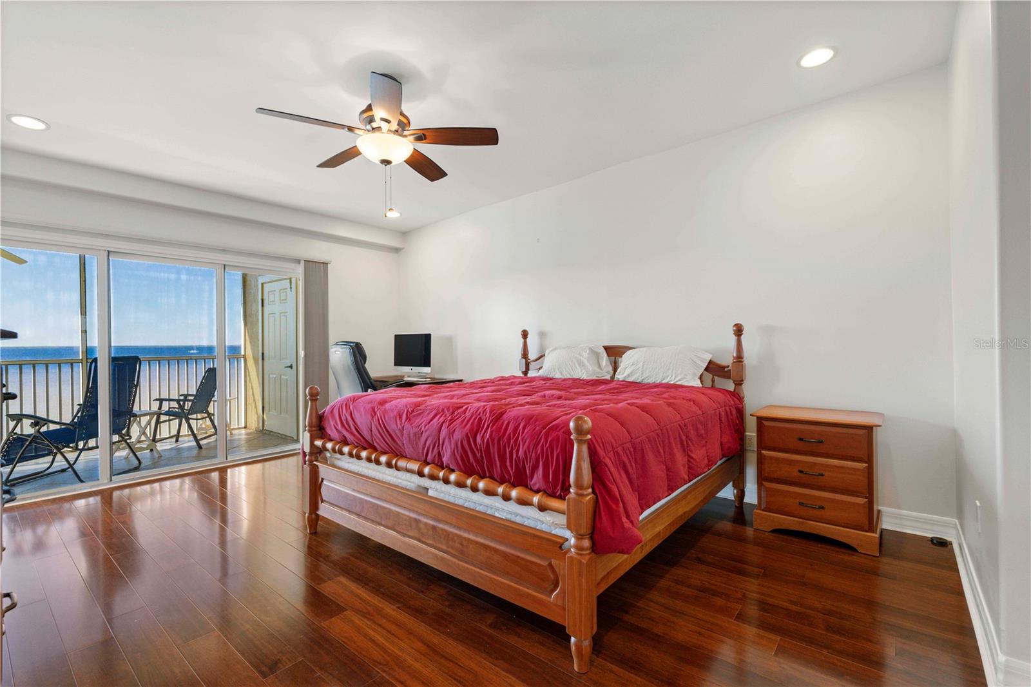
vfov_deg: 73.7
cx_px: 516
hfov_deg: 96.7
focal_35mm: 16
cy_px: 344
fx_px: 458
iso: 400
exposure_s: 1/3
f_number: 8
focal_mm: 16
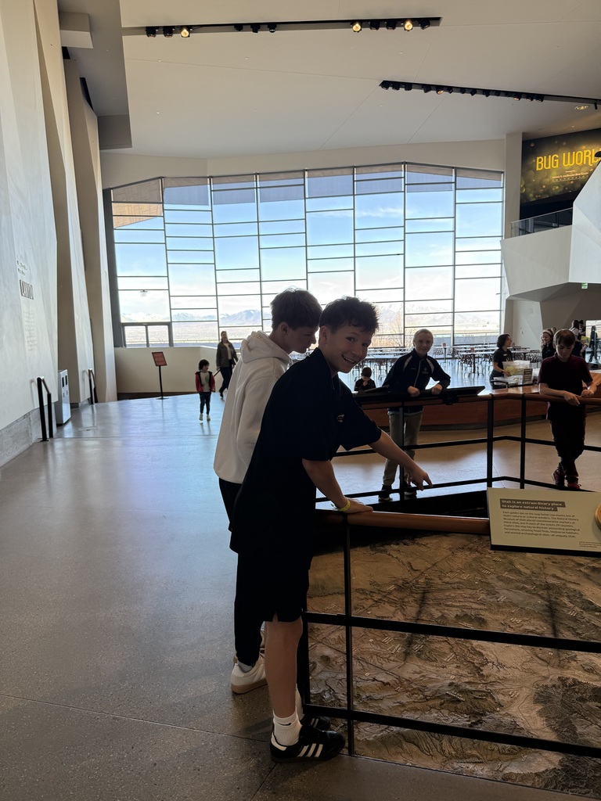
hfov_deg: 56.8
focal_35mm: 24
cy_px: 400
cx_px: 300
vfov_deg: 71.6
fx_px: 556
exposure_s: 1/115
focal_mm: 6.76
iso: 64
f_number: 1.78
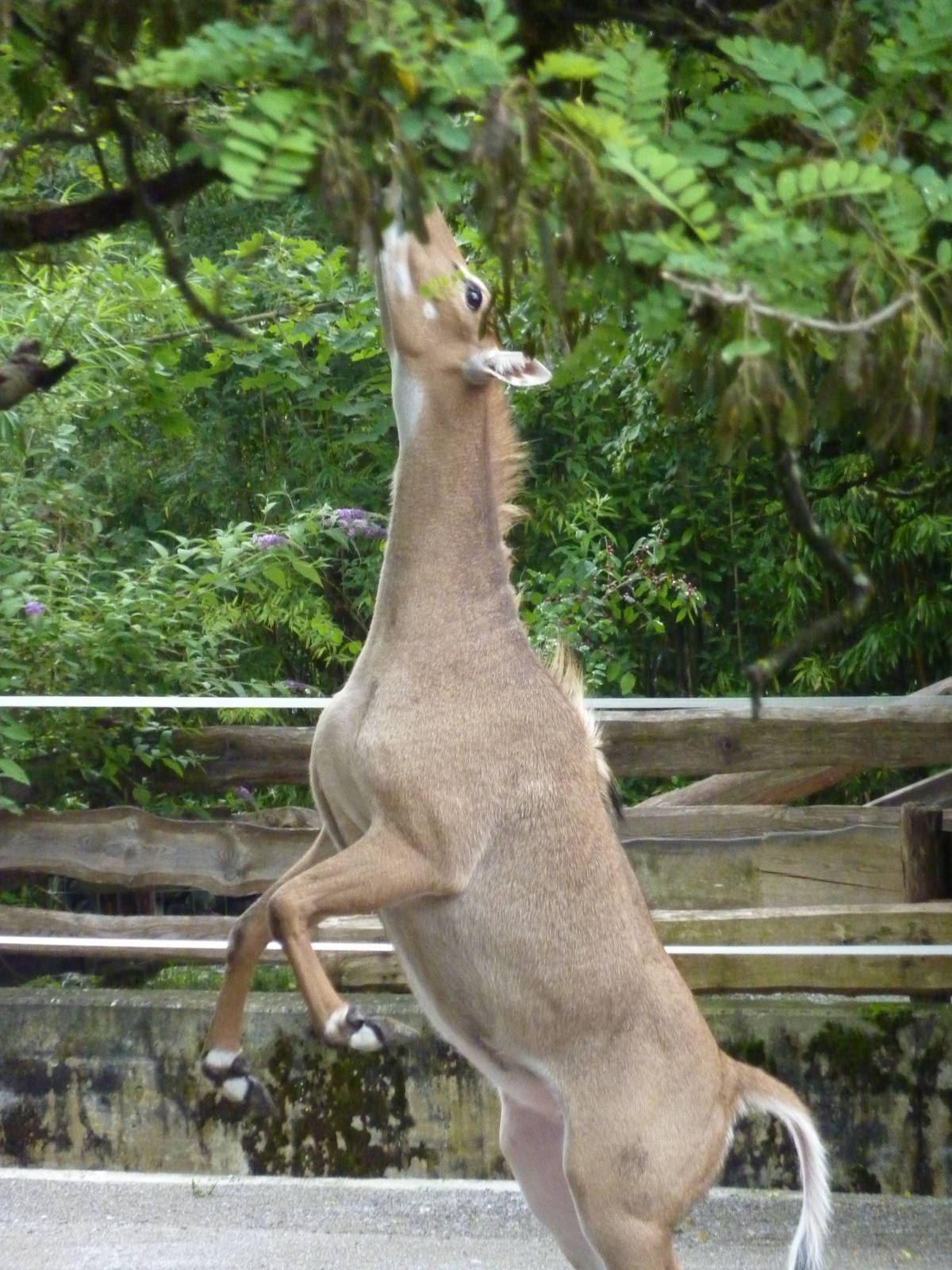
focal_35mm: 278
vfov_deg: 7.1
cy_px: 635
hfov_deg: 5.3
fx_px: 10194
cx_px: 476
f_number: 4.8
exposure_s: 1/250
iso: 800
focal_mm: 45.7
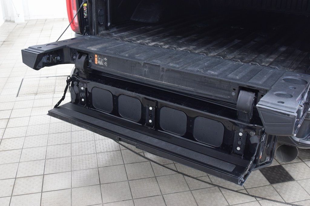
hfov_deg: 49.5
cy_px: 103
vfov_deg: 34.2
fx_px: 336
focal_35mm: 39
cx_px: 155
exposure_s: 1/15
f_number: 5.6
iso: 1600
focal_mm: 26
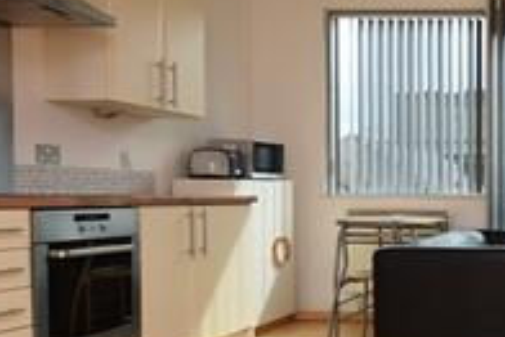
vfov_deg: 27.4
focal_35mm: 49
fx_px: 688
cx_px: 626
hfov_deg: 32.3
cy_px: 220
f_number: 5.6
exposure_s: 1/125
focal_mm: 10
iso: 110
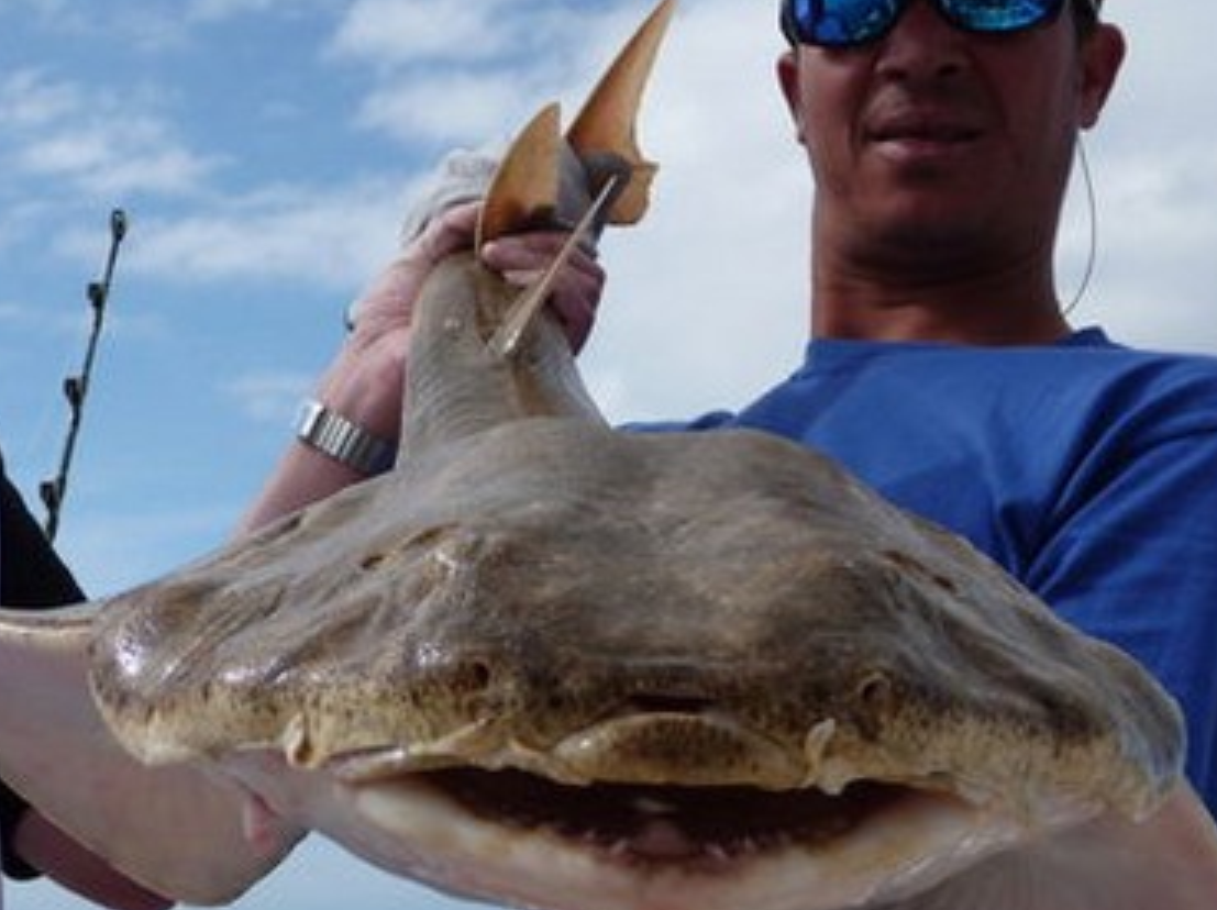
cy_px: 498
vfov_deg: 21.0
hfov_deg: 27.6
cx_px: 406
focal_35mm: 70
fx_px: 2459
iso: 100
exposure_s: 1/800
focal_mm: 7.4
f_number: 4.2
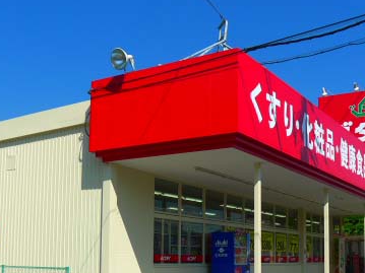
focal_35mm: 66
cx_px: 171
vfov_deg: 22.1
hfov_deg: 29.4
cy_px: 201
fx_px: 696
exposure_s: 1/800
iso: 80
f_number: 4
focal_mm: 7.9
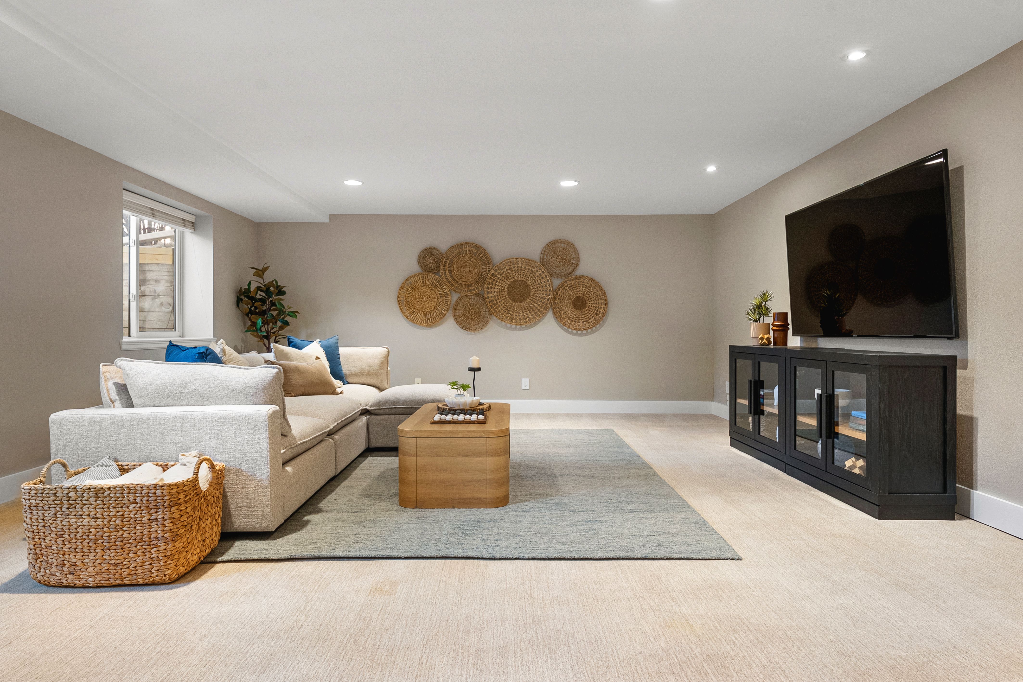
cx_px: 512
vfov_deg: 61.9
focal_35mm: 20
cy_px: 341
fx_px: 568
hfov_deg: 84.0
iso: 800
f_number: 8
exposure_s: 1/6
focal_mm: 20
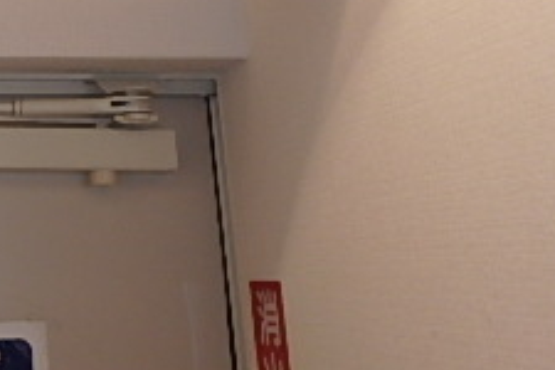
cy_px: -96
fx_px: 956
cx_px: -89
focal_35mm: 62
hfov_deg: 28.7
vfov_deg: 20.3
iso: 250
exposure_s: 1/30
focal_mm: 3.7
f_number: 3.5
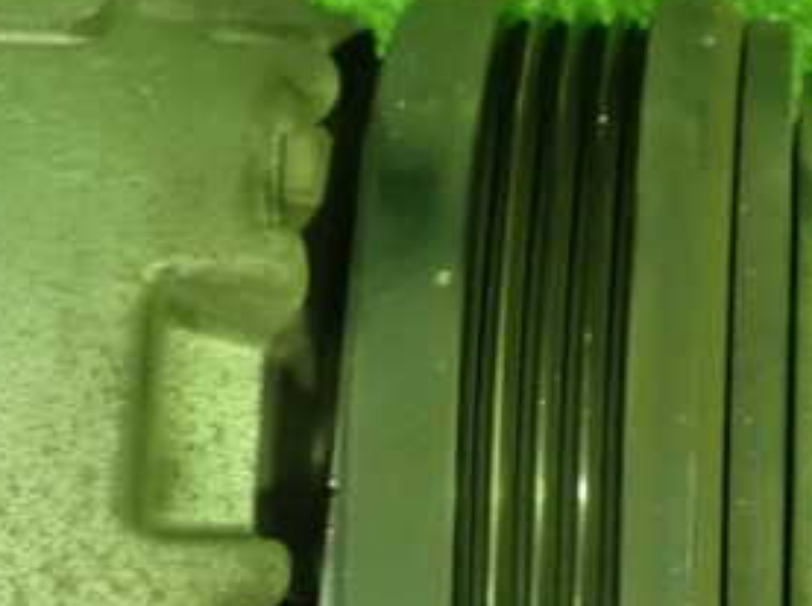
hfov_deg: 14.0
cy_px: 571
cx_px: 557
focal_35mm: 141
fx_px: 3303
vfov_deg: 10.4
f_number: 3.8
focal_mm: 11.78
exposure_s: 1/15
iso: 1600
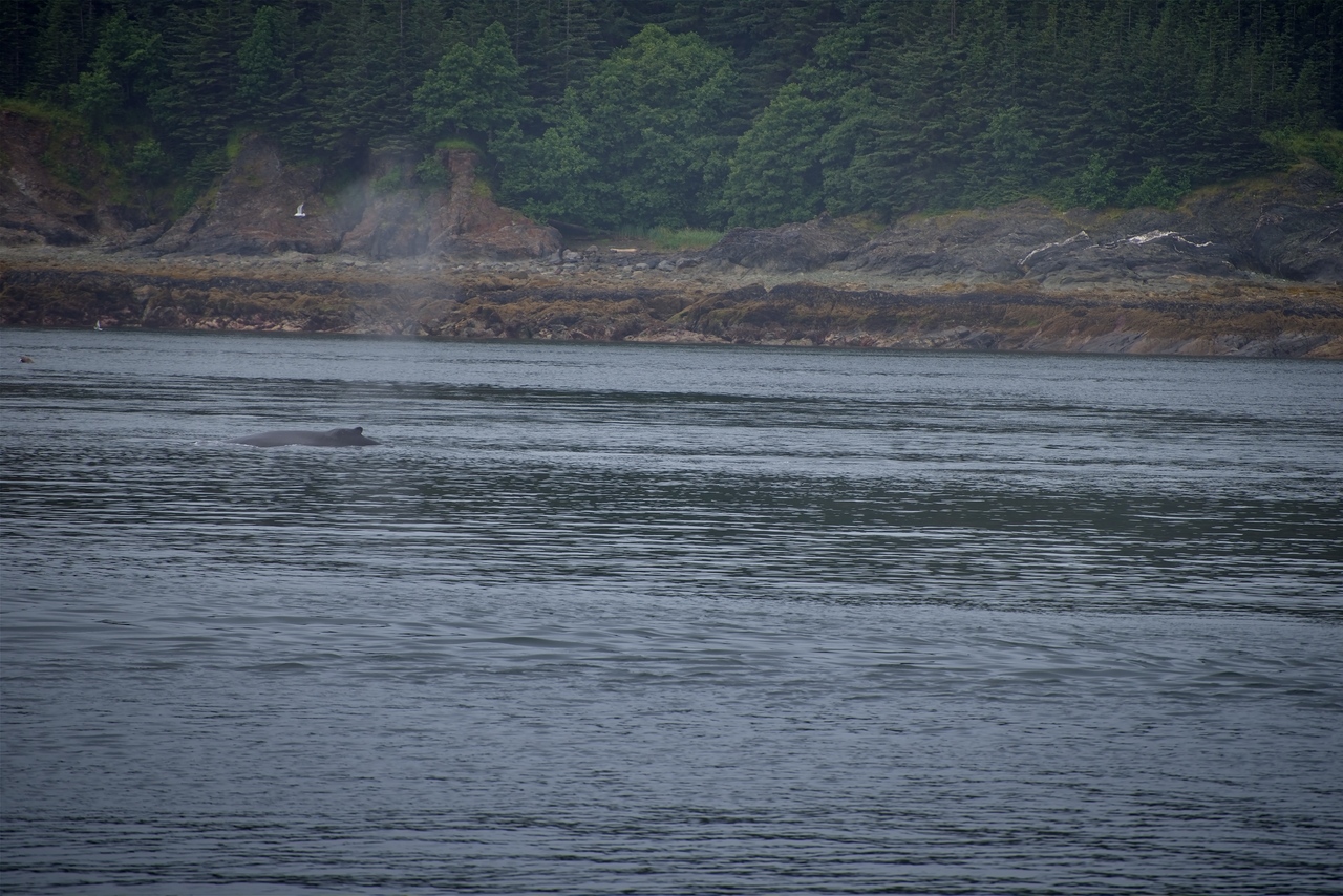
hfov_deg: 6.9
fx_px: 11193
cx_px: 672
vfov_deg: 4.6
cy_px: 448
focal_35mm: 300
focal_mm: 300
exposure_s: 1/640
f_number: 5.6
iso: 160
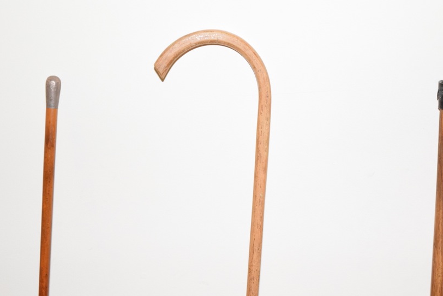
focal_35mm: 102
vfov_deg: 13.5
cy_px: 160
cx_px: 236
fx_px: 1251
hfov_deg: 20.1
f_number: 5.6
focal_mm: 55
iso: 2500
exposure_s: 1/60
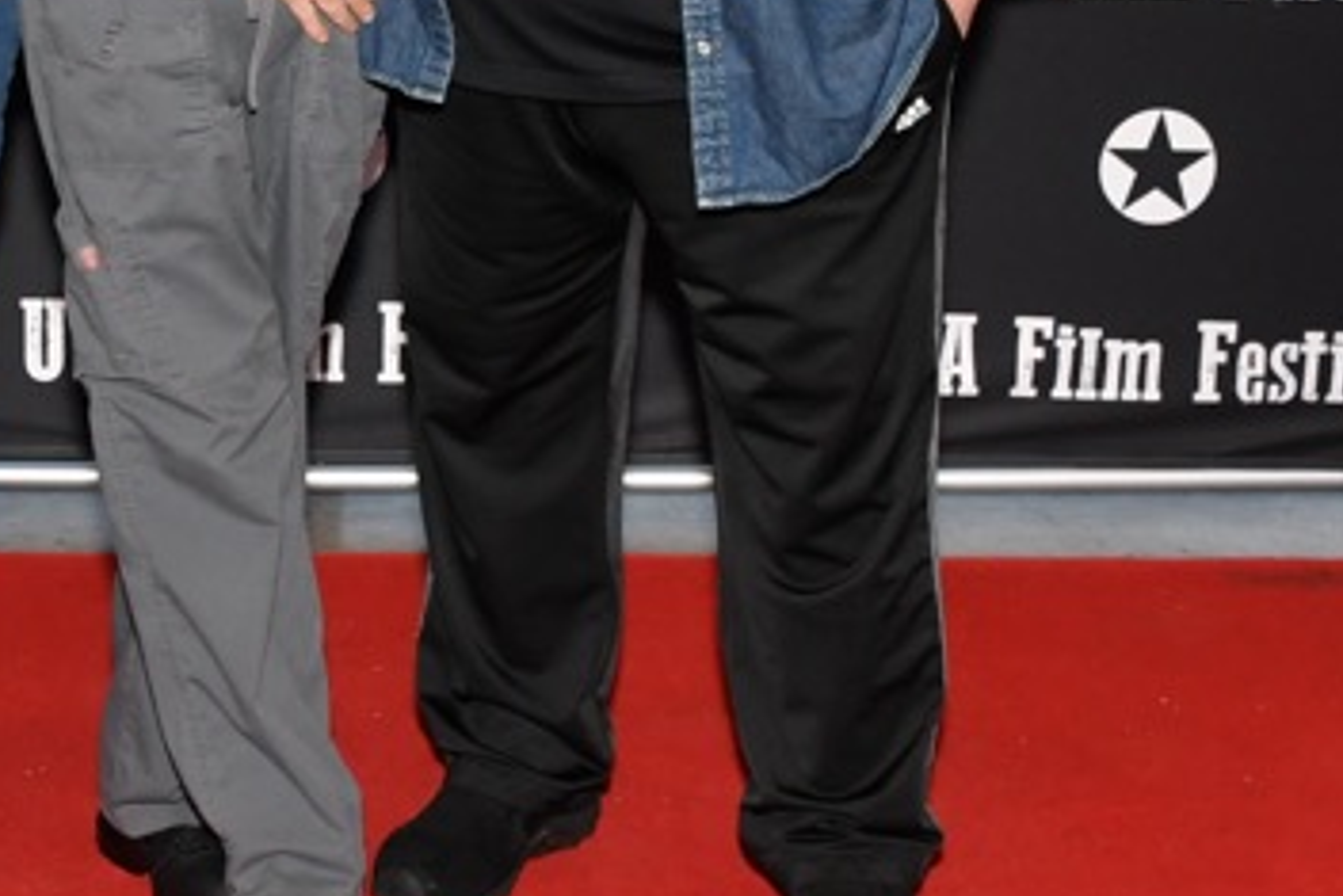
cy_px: -118
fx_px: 3433
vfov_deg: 14.5
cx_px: 298
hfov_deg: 21.9
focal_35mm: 92
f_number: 8
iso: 800
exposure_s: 1/180
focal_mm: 18
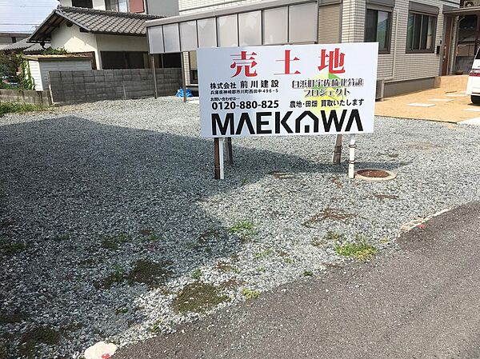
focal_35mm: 29
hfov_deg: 61.7
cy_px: 180
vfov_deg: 48.2
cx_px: 240
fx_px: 402
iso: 25
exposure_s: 1/1538
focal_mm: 4.15
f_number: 2.2
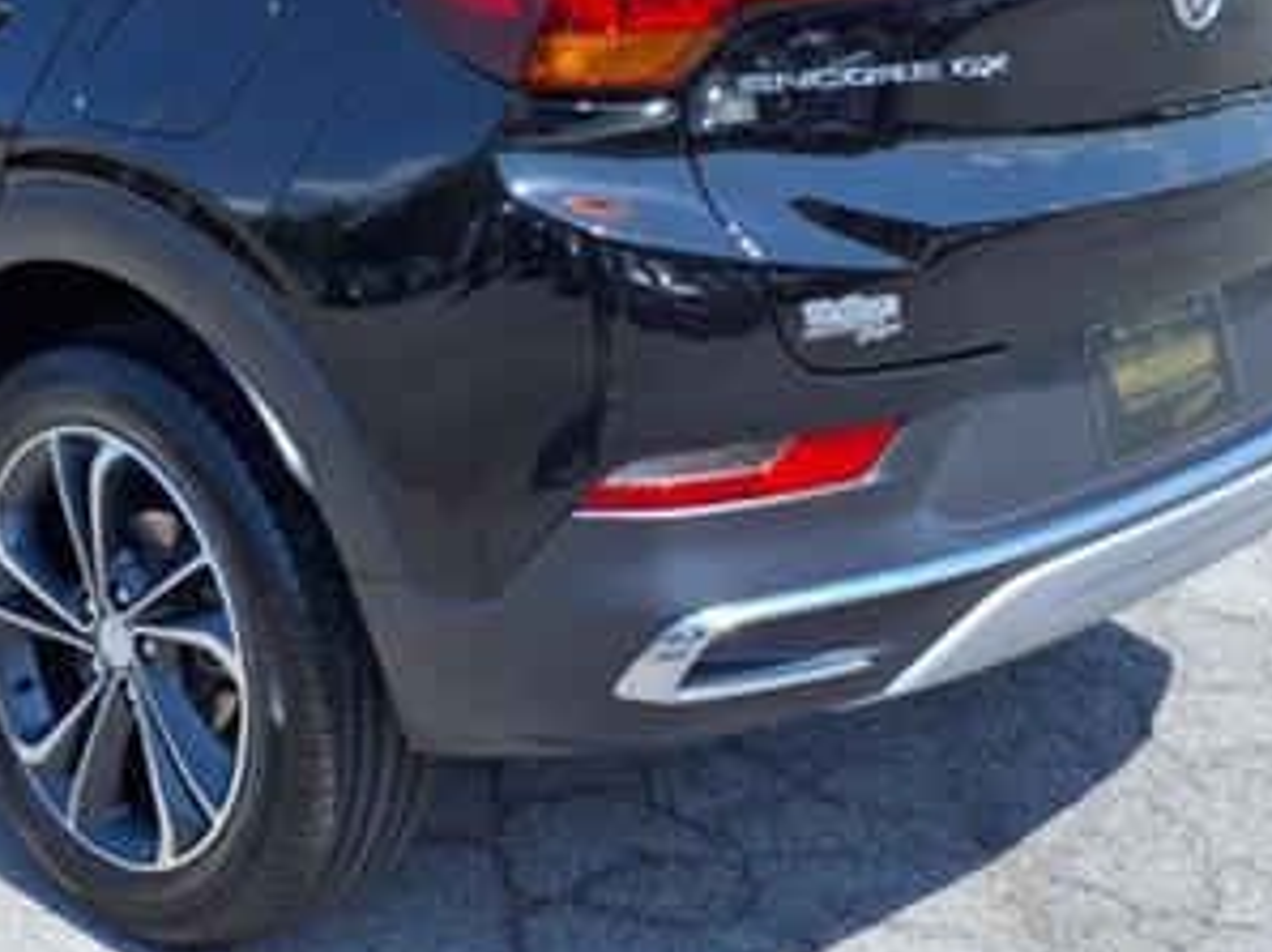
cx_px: 230
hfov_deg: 32.2
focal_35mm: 58
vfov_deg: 24.8
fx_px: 2130
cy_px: 188
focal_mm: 3.58
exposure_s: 1/1111
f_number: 1.9
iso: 40
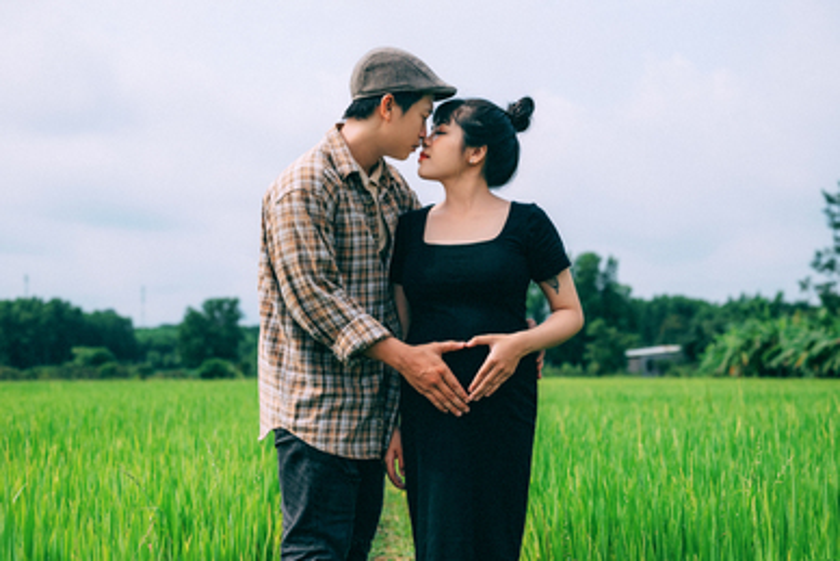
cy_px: 280
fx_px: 1167
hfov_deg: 39.6
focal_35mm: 50
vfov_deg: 27.0
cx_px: 420
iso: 100
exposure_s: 1/4000
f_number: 3.2
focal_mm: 50
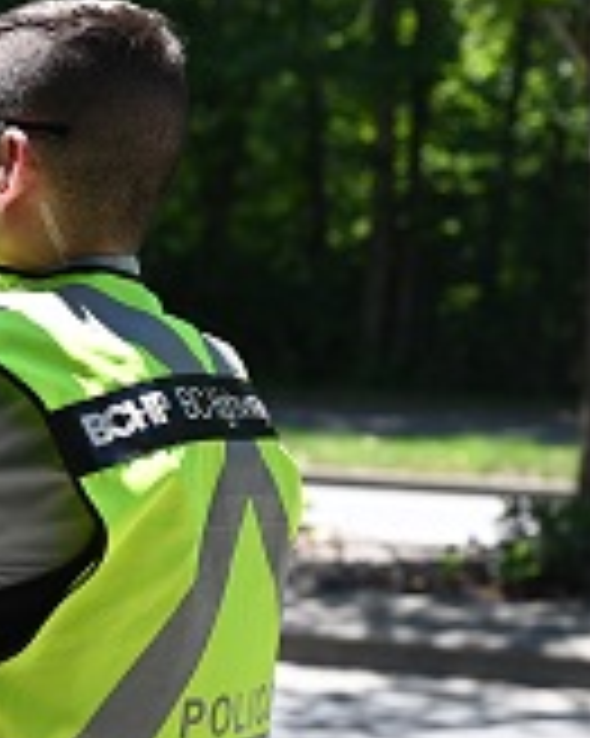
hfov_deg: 9.4
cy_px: 362
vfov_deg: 12.1
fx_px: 3496
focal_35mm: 160
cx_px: -216
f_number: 5.6
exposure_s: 1/250
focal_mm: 70
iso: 125
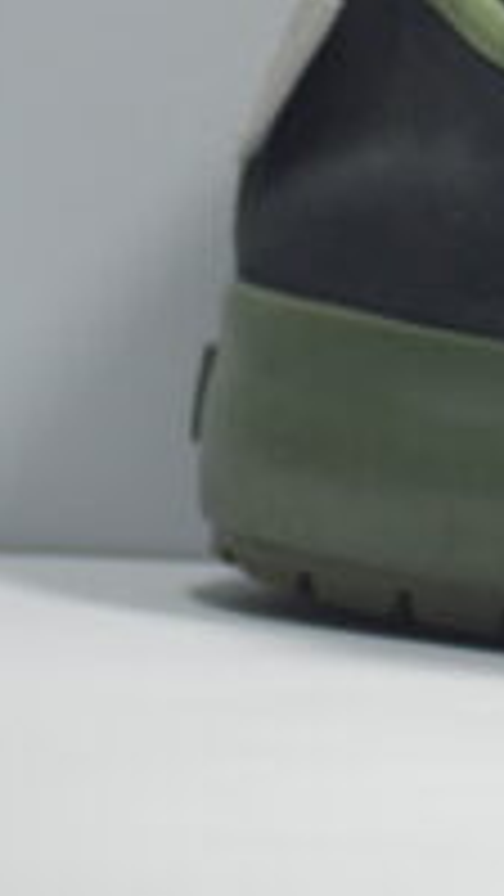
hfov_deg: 1.9
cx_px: 1084
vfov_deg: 3.4
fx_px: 15189
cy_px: 65
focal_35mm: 640
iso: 640
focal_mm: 135
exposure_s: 1/125
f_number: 4.2
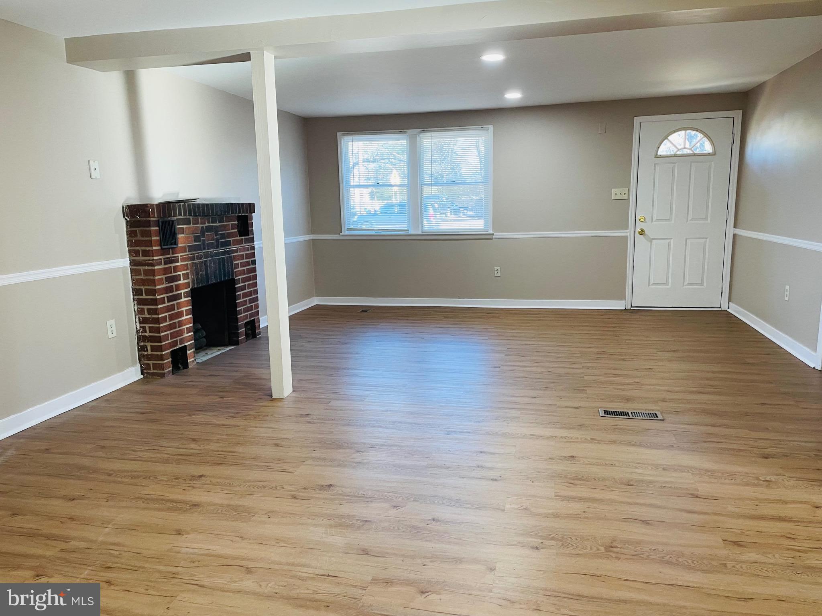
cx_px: 411
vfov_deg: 53.1
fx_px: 617
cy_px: 308
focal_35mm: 26
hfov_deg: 67.3
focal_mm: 4.2
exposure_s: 1/60
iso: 100
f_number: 1.6
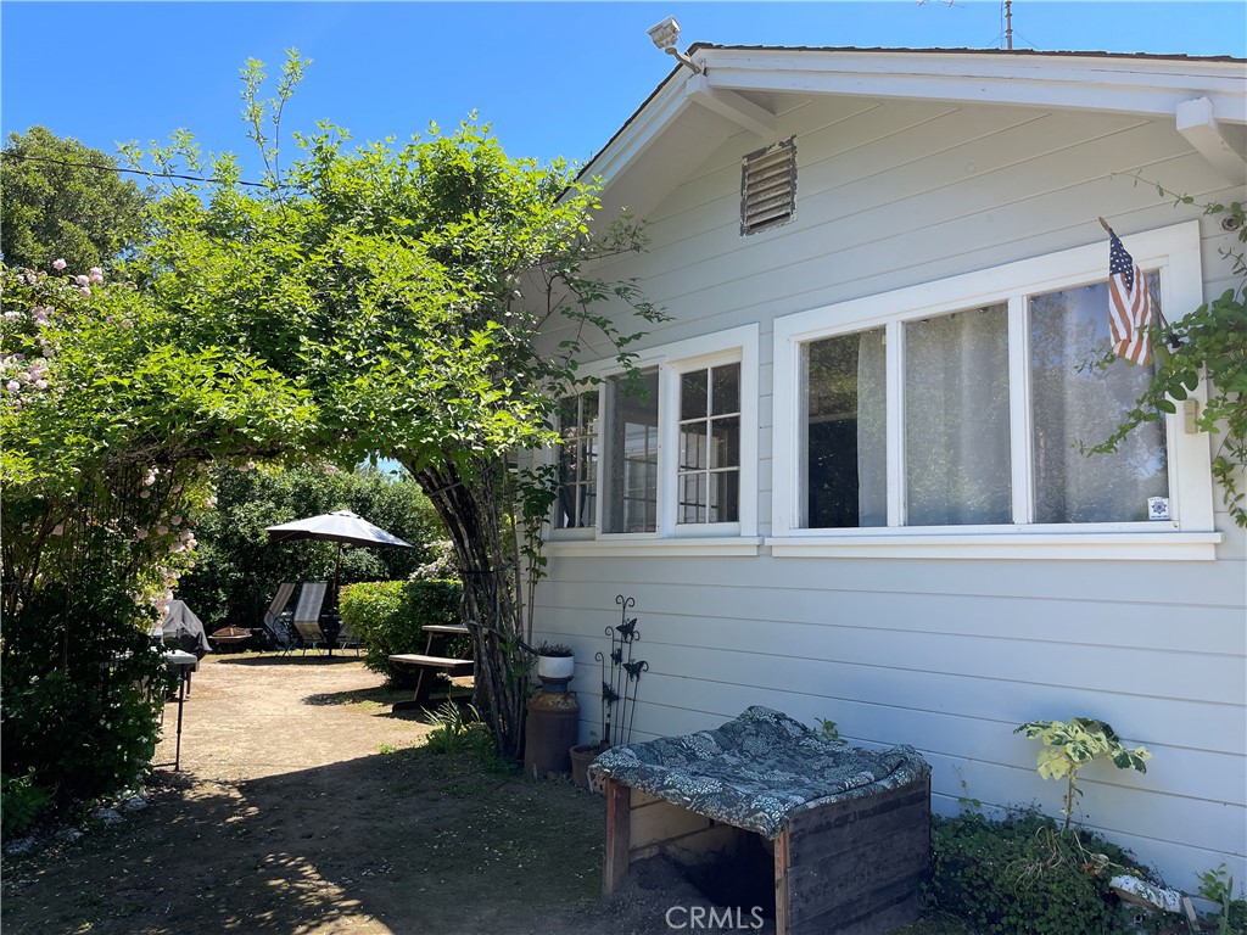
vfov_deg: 53.1
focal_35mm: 26
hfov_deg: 67.3
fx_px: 937
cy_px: 468
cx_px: 624
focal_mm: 5.1
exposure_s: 1/1553
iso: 50
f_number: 1.6
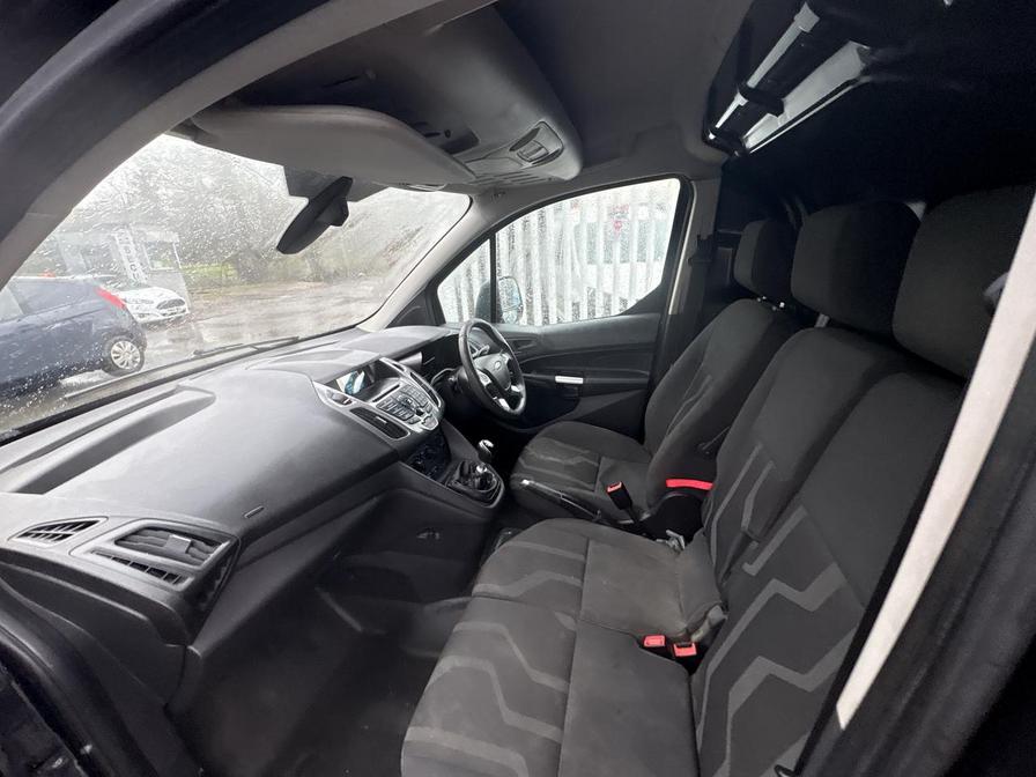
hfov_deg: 102.1
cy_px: 388
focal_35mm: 14
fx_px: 419
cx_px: 518
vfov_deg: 85.7
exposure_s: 1/91
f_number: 2.2
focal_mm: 2.22
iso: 250
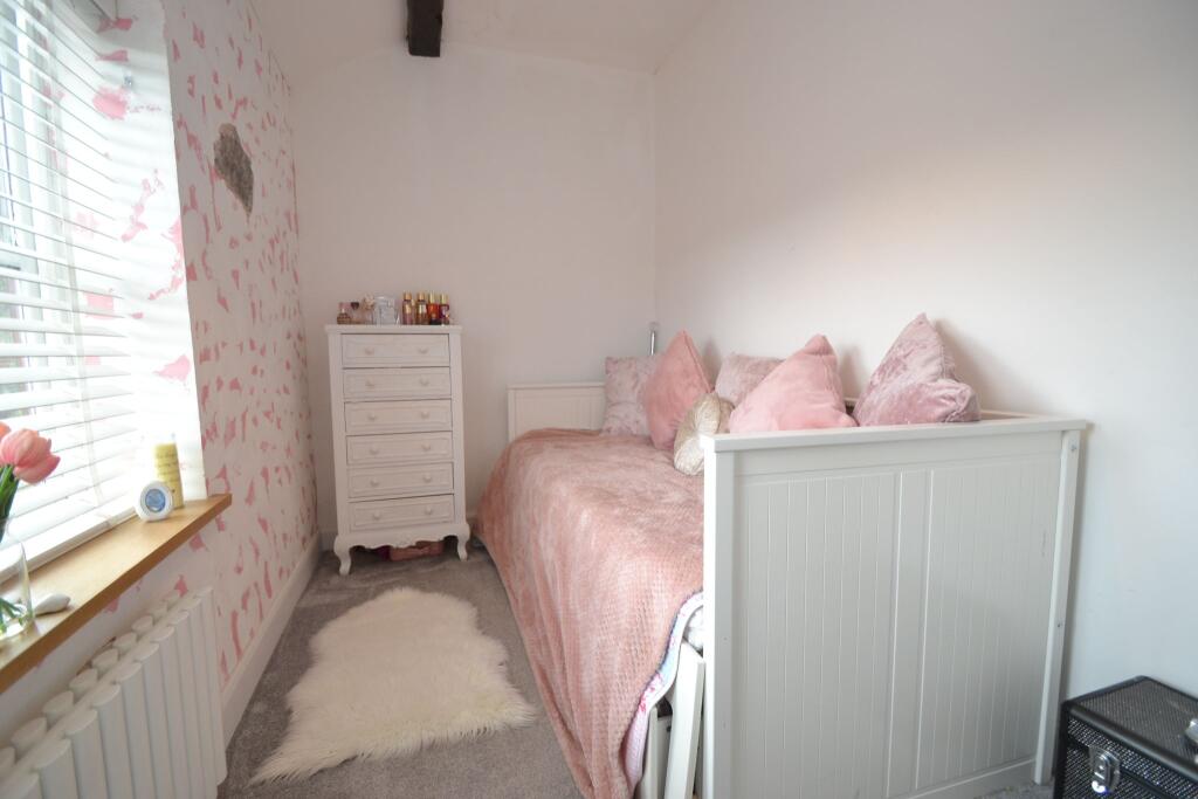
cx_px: 599
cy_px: 400
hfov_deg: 100.4
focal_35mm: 15
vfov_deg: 77.3
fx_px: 499
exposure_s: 1/60
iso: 400
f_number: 4
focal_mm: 10
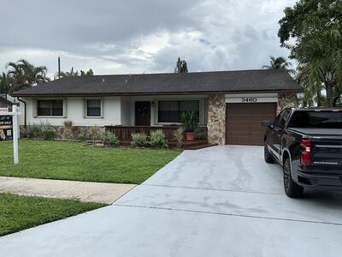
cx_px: 171
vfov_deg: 48.2
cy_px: 128
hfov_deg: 61.7
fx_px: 287
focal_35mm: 29
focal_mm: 3
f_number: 1.8
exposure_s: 1/1279
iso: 25
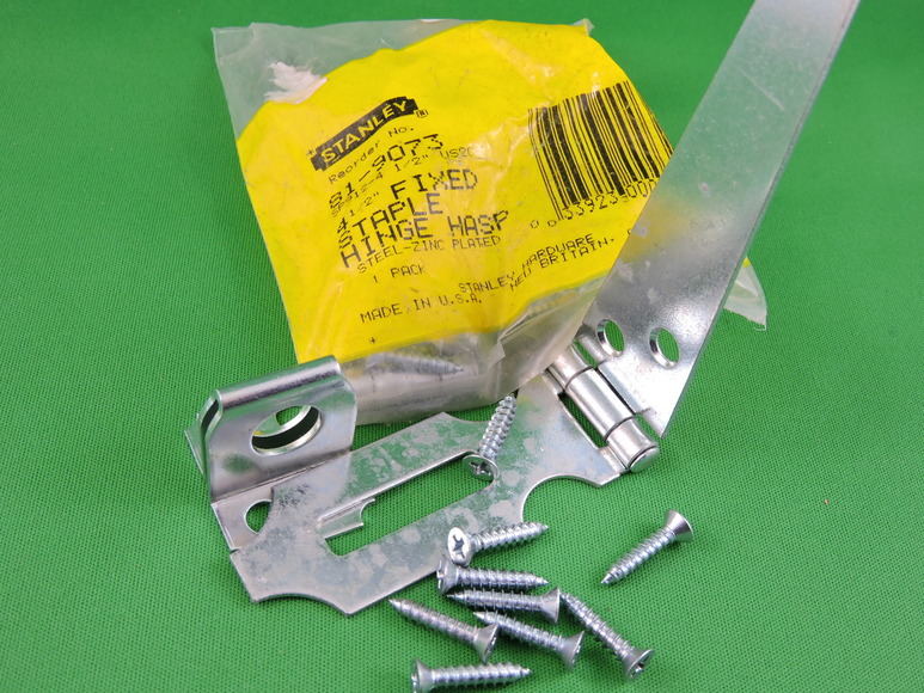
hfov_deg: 46.8
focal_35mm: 40
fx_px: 1068
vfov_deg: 36.0
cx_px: 462
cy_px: 346
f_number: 3.8
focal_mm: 7.2
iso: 110
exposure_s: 1/30
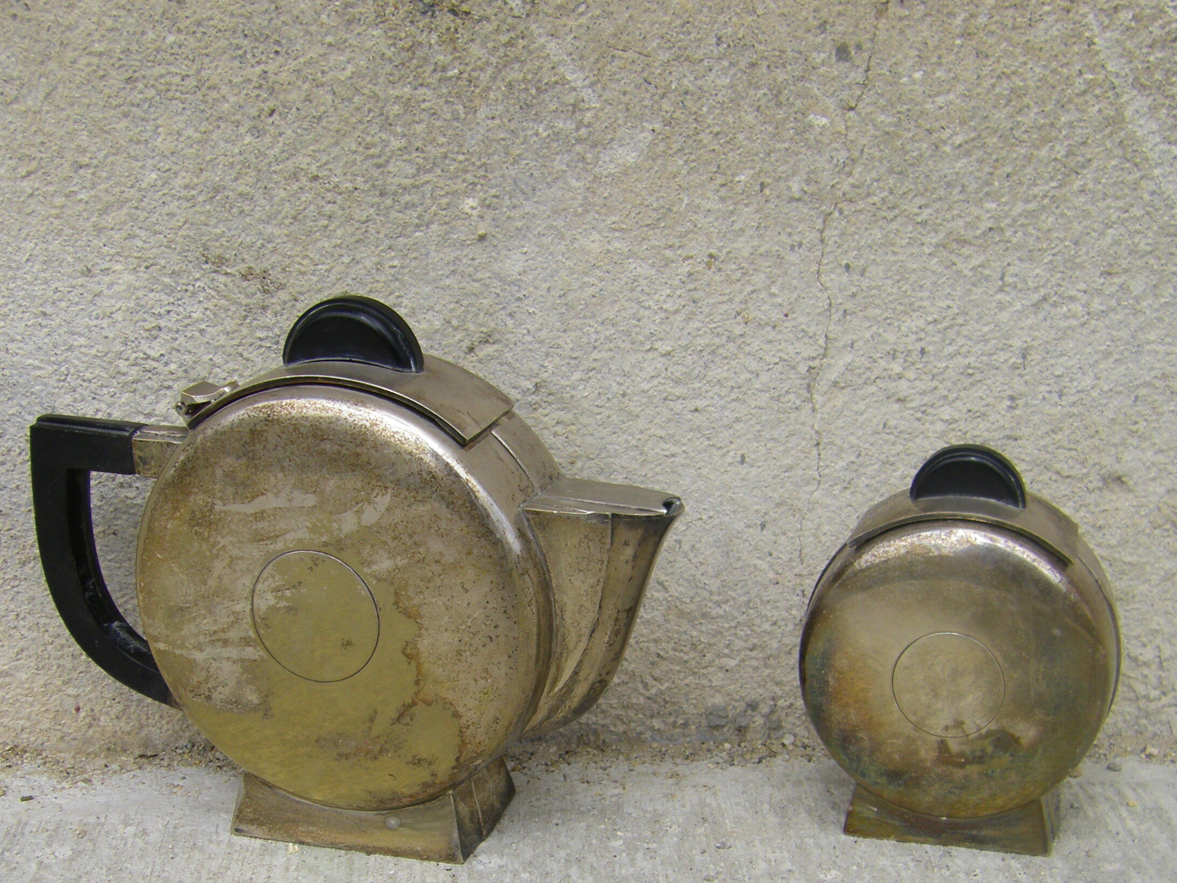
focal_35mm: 57
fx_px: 1938
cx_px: 579
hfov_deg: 33.8
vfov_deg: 25.4
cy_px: 661
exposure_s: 1/160
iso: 64
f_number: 7
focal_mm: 6.3
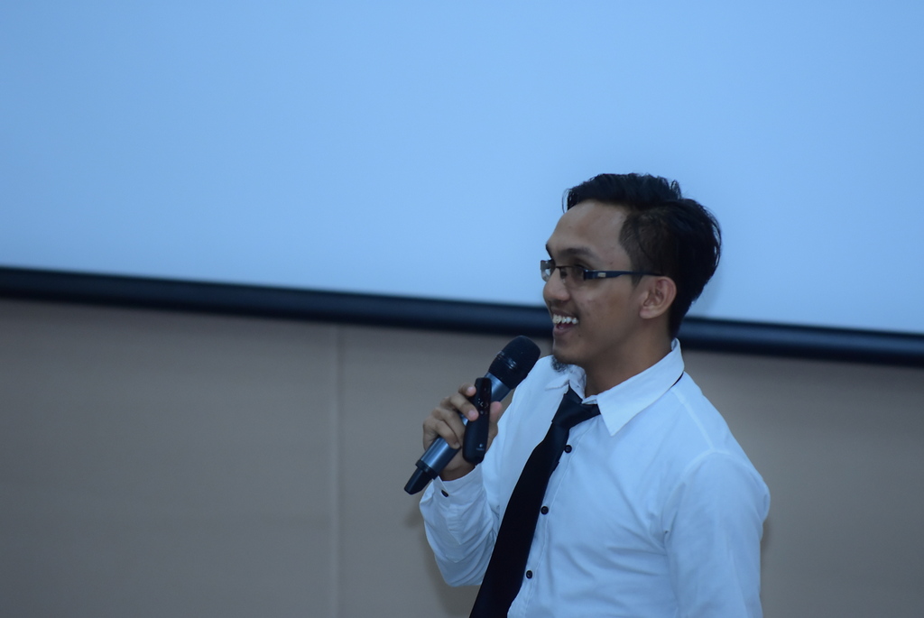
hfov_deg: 6.9
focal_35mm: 300
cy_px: 309
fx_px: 7708
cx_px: 462
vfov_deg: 4.6
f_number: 2.8
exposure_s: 1/160
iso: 2000
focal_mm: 200
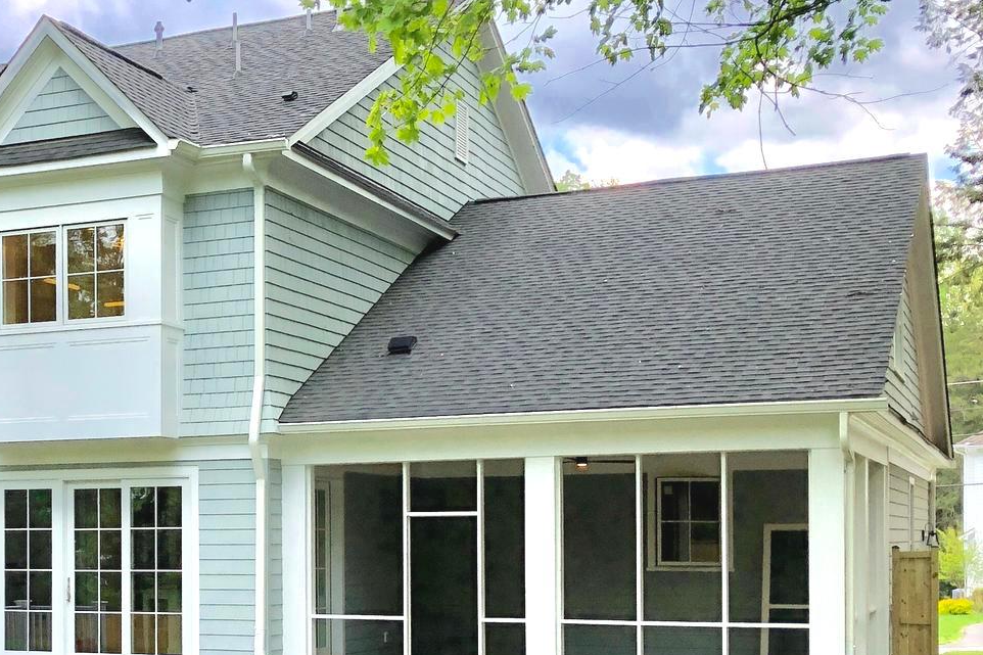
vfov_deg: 21.6
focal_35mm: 62
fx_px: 1693
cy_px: 539
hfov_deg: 31.1
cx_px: 118
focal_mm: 3.99
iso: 20
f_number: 1.8
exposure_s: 1/631
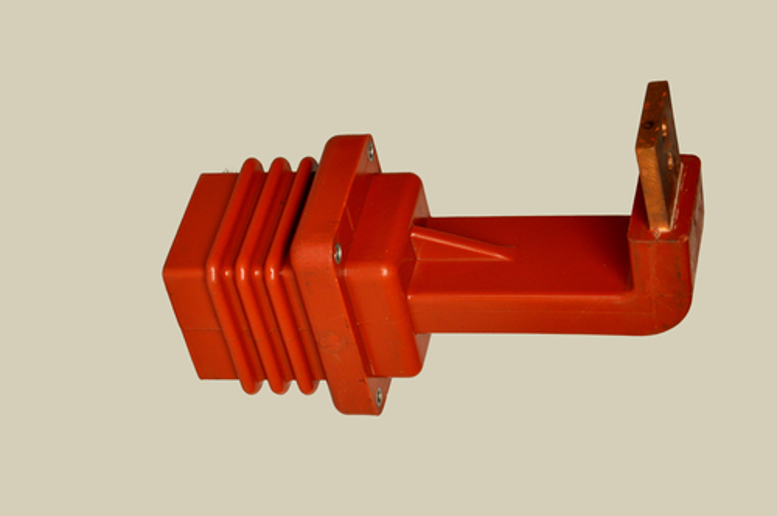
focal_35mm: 105
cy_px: 258
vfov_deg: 13.0
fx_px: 2263
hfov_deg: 19.5
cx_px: 388
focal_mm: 70
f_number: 5.3
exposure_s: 1/50
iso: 400
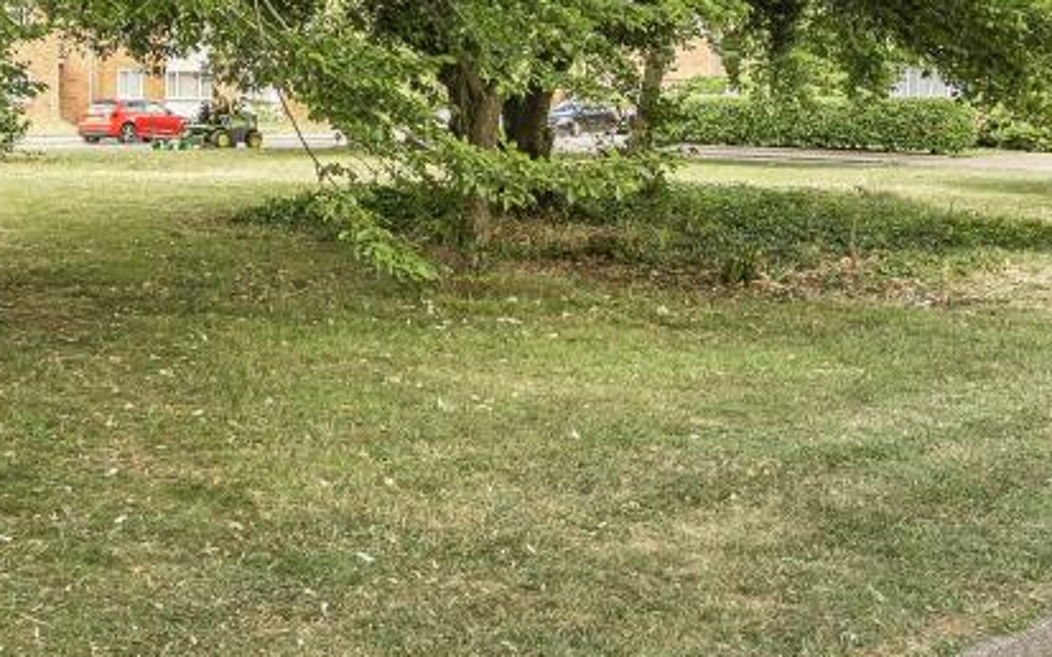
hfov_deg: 34.7
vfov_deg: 24.2
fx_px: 1427
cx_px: -115
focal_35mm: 50
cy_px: -73
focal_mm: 19.7
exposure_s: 1/200
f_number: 8
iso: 400
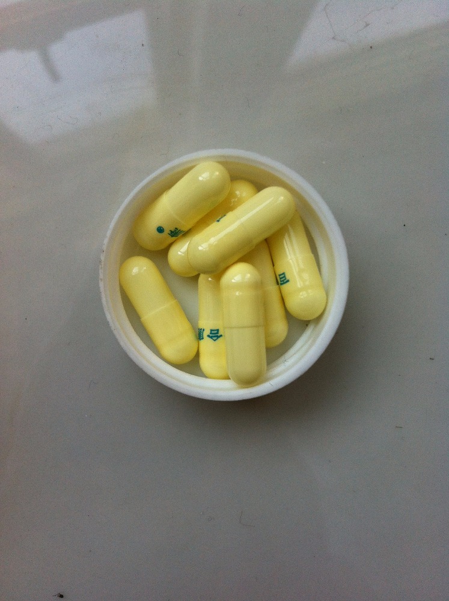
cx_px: 224
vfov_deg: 52.7
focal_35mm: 35
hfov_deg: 40.6
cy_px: 300
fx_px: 607
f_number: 2.8
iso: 80
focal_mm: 3.85
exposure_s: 1/144
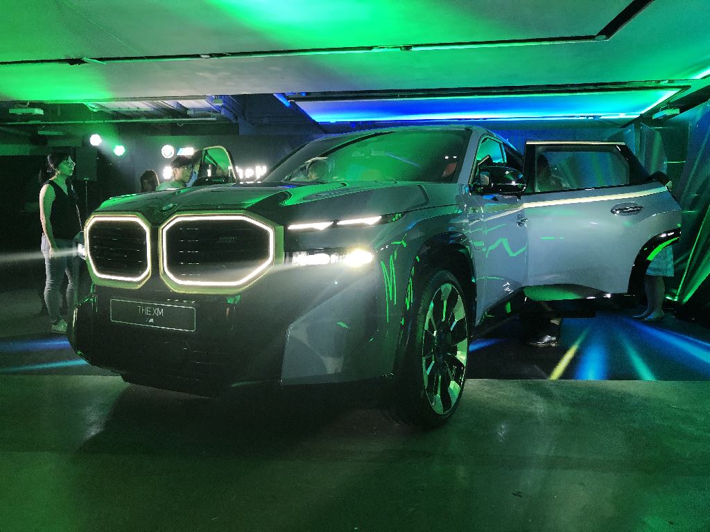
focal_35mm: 28
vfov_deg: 49.7
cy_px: 266
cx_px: 355
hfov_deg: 63.4
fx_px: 574
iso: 40
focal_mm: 3.99
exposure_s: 1/16
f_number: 1.8
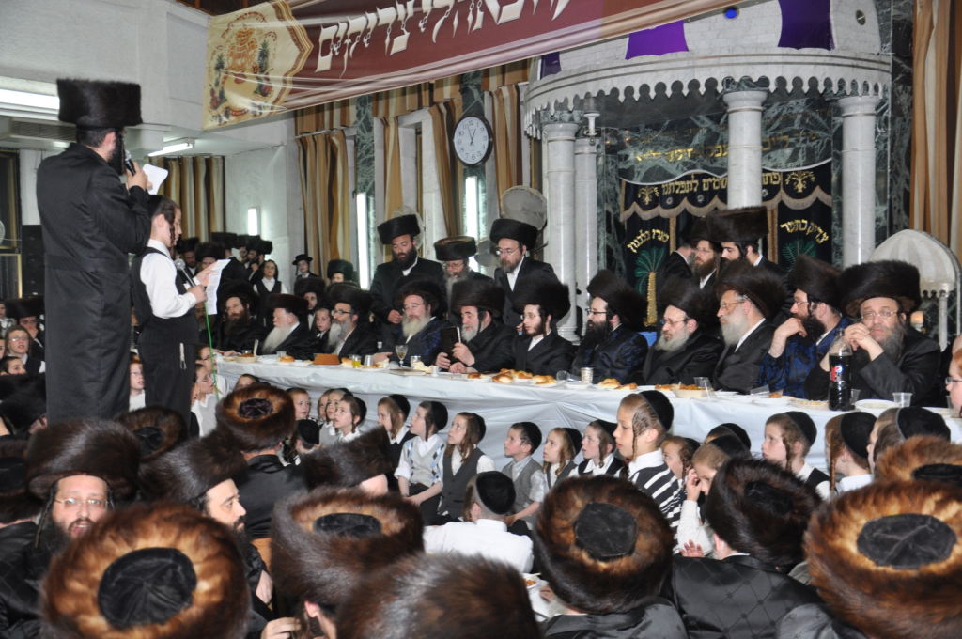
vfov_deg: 34.1
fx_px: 1041
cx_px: 481
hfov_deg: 49.6
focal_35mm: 39
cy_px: 320
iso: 500
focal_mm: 26
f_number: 4
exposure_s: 1/100
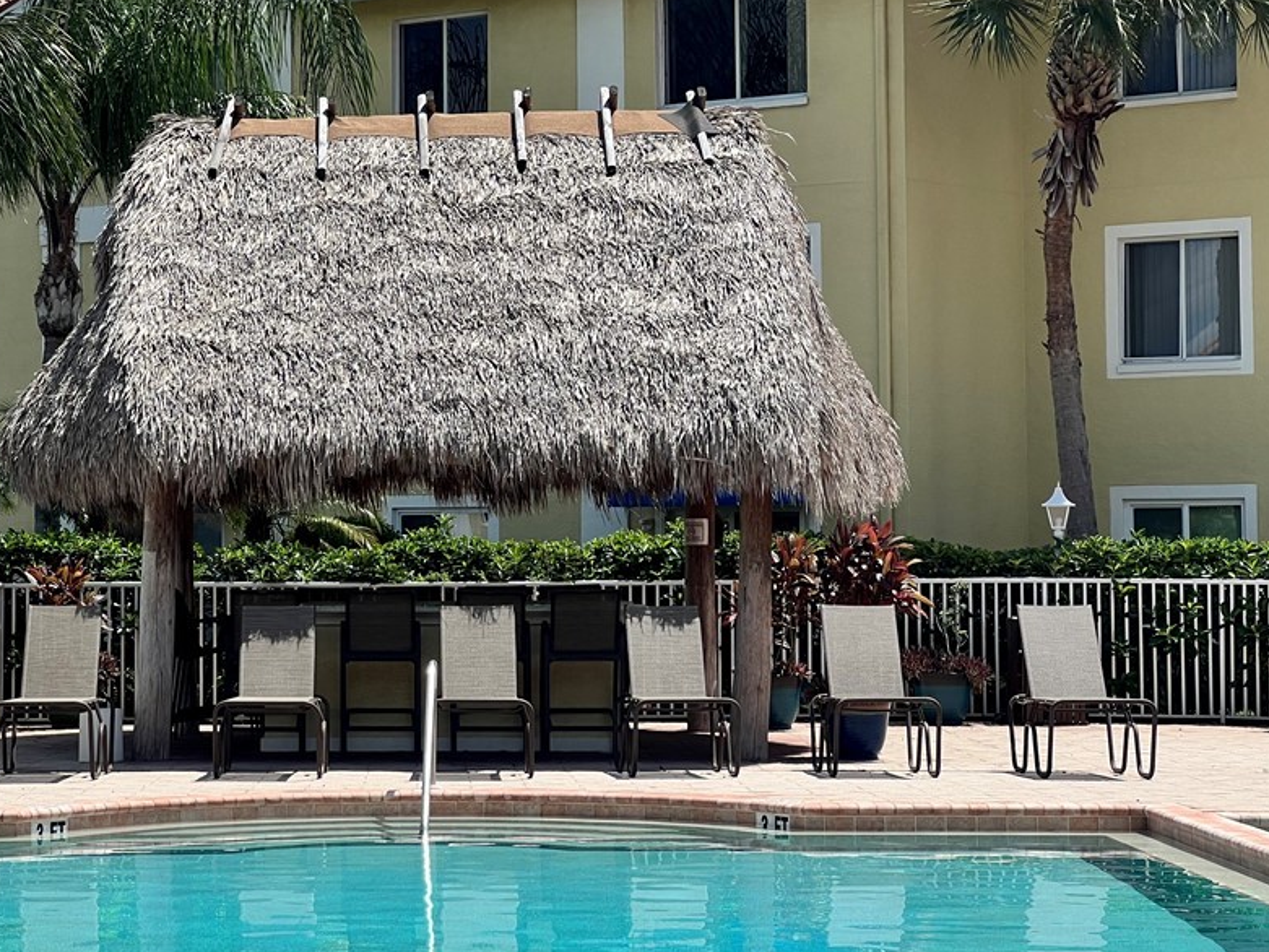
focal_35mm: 101
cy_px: 356
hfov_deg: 19.4
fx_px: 3703
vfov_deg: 14.6
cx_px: 499
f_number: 2.8
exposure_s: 1/652
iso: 32
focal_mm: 9
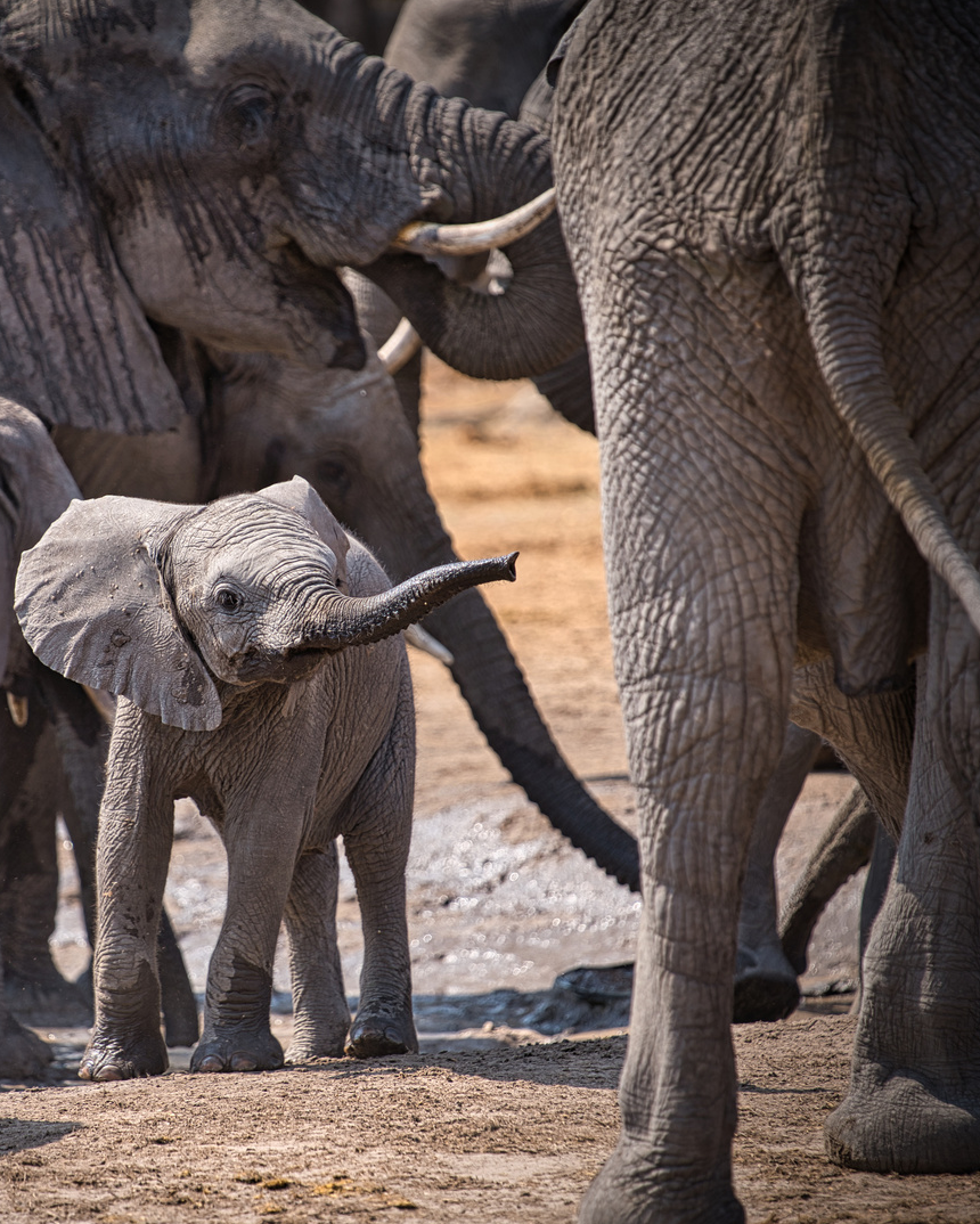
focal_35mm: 283
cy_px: 612
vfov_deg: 6.8
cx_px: 288
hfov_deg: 5.5
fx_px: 10254
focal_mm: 200
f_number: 2.8
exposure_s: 1/1000
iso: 100
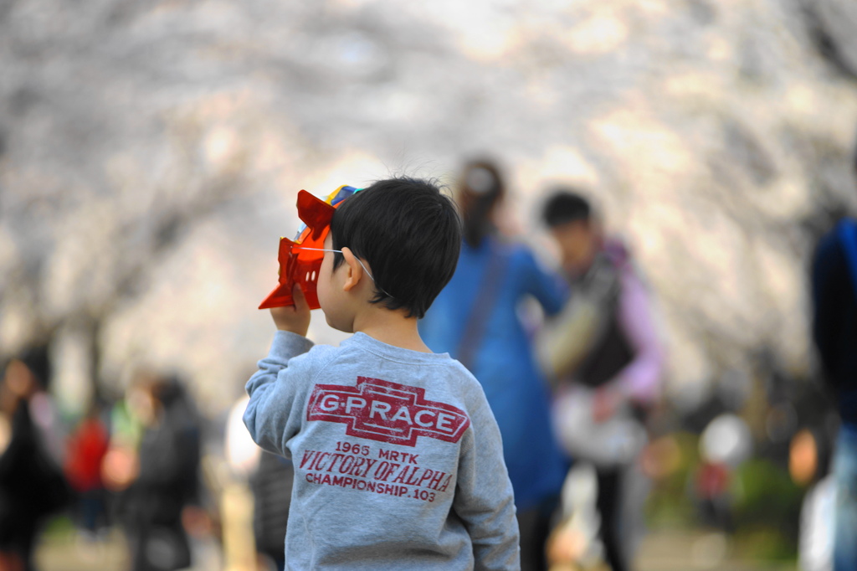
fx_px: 4283
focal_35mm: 180
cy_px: 286
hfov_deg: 11.4
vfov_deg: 7.6
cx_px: 428
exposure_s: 1/200
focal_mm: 180
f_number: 2.8
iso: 125
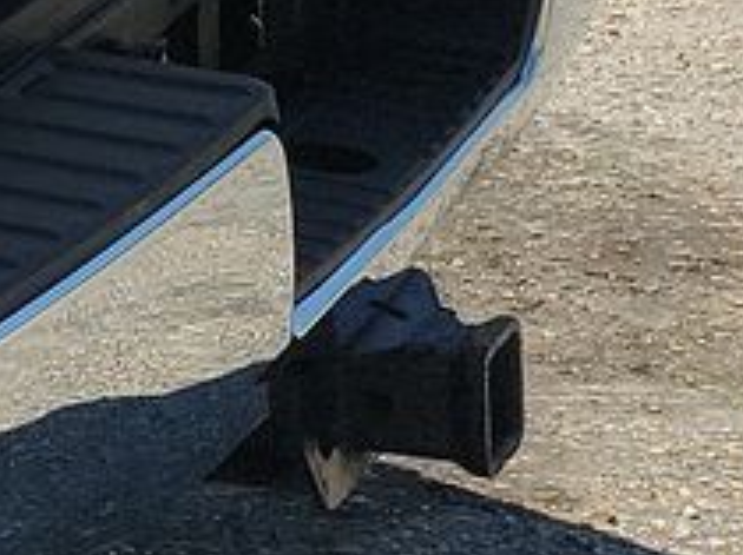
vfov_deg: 8.0
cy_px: -127
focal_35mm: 183
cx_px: -1932
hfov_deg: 8.1
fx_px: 3923
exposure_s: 1/983
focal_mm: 6.7
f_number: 1.8
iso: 50
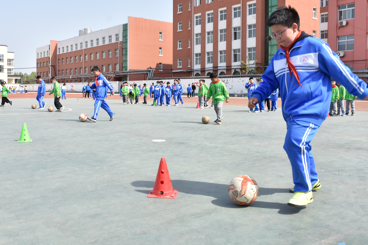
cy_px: 103
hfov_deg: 54.4
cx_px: 175
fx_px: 358
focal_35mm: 35
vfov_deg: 37.8
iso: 100
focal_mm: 20
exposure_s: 1/250
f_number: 7.1
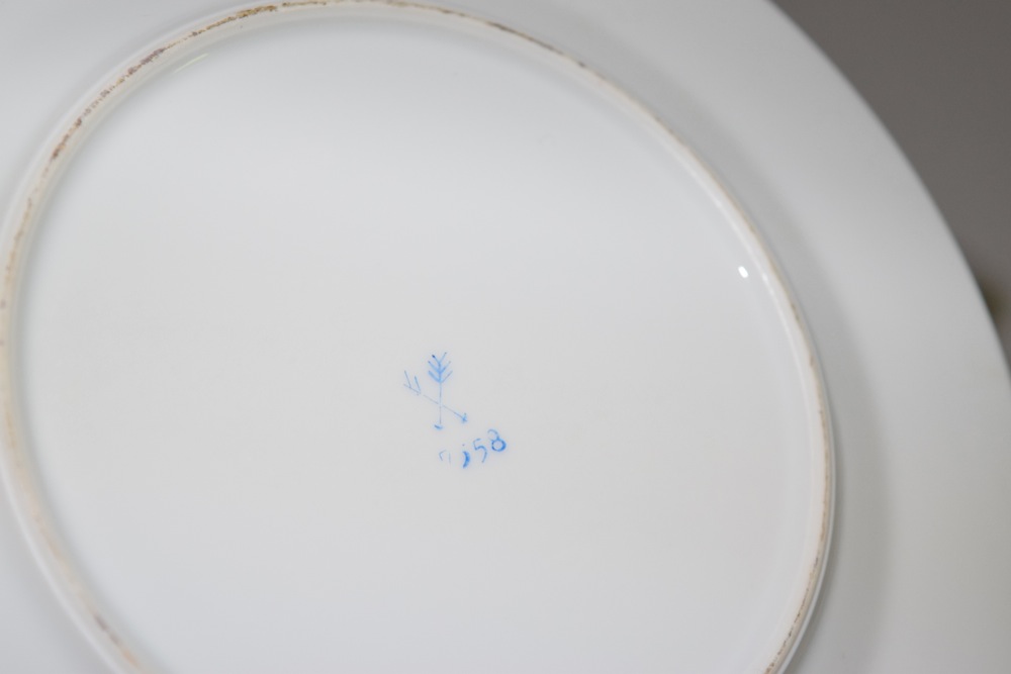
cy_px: 337
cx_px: 506
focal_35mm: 82
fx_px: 2317
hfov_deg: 24.6
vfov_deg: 16.6
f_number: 5.6
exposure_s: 1/100
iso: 800
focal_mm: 55
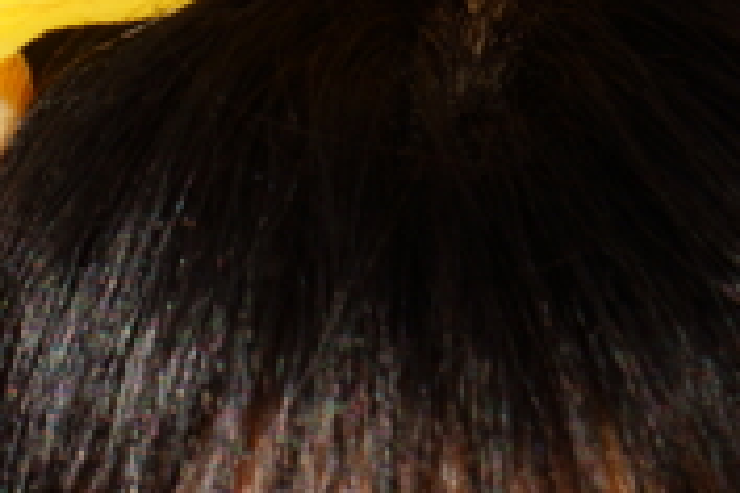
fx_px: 26124
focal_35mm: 1271
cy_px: -554
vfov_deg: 1.1
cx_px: 510
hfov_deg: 1.6
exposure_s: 1/250
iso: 100
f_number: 6.3
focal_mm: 188
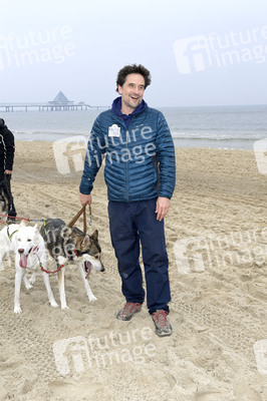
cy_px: 200
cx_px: 134
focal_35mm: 48
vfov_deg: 41.1
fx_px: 535
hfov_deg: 28.0
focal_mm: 48
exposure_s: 1/250
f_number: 9
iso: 640
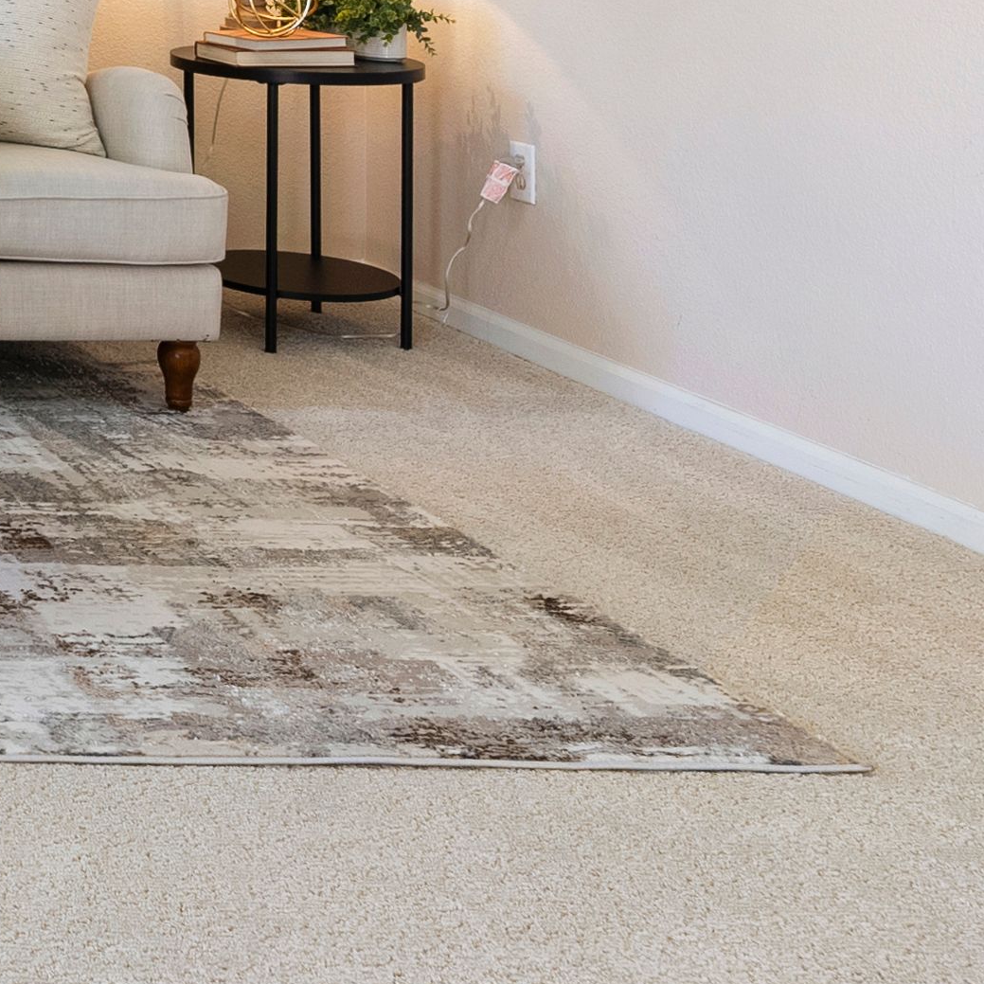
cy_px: -132
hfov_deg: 21.3
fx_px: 1897
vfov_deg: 26.5
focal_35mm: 59
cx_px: -704
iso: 640
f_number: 8
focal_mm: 17
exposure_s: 1/8
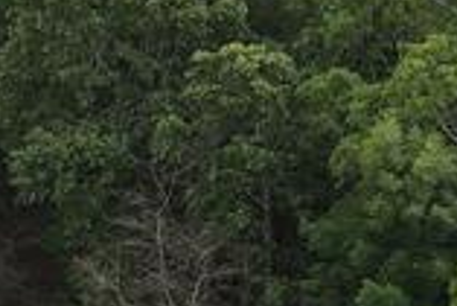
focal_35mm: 163
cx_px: -99
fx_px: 2071
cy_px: 659
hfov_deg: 12.3
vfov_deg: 8.0
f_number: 2.8
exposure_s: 1/50
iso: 110
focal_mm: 4.5
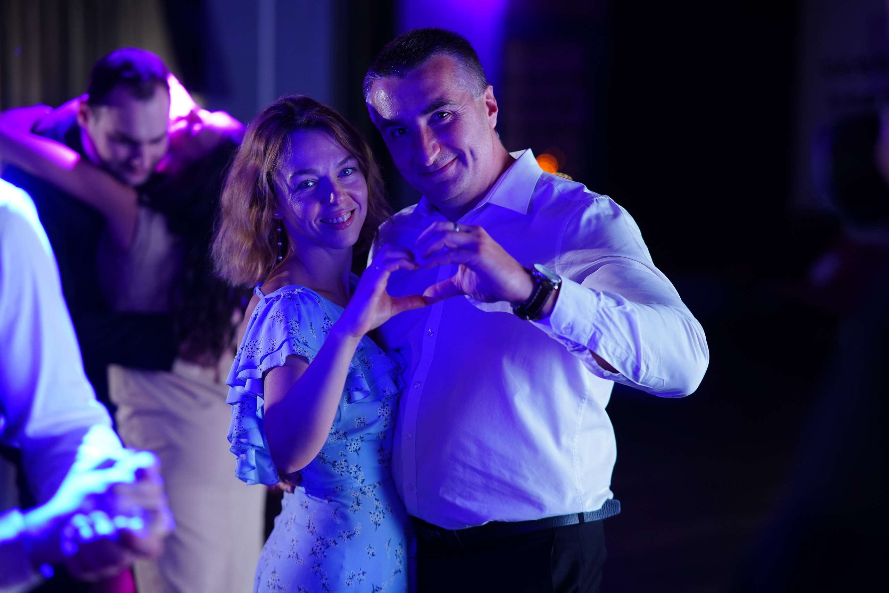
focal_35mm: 85
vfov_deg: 16.1
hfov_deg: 23.9
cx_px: 444
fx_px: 2099
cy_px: 296
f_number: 2
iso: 1000
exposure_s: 1/100
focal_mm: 85
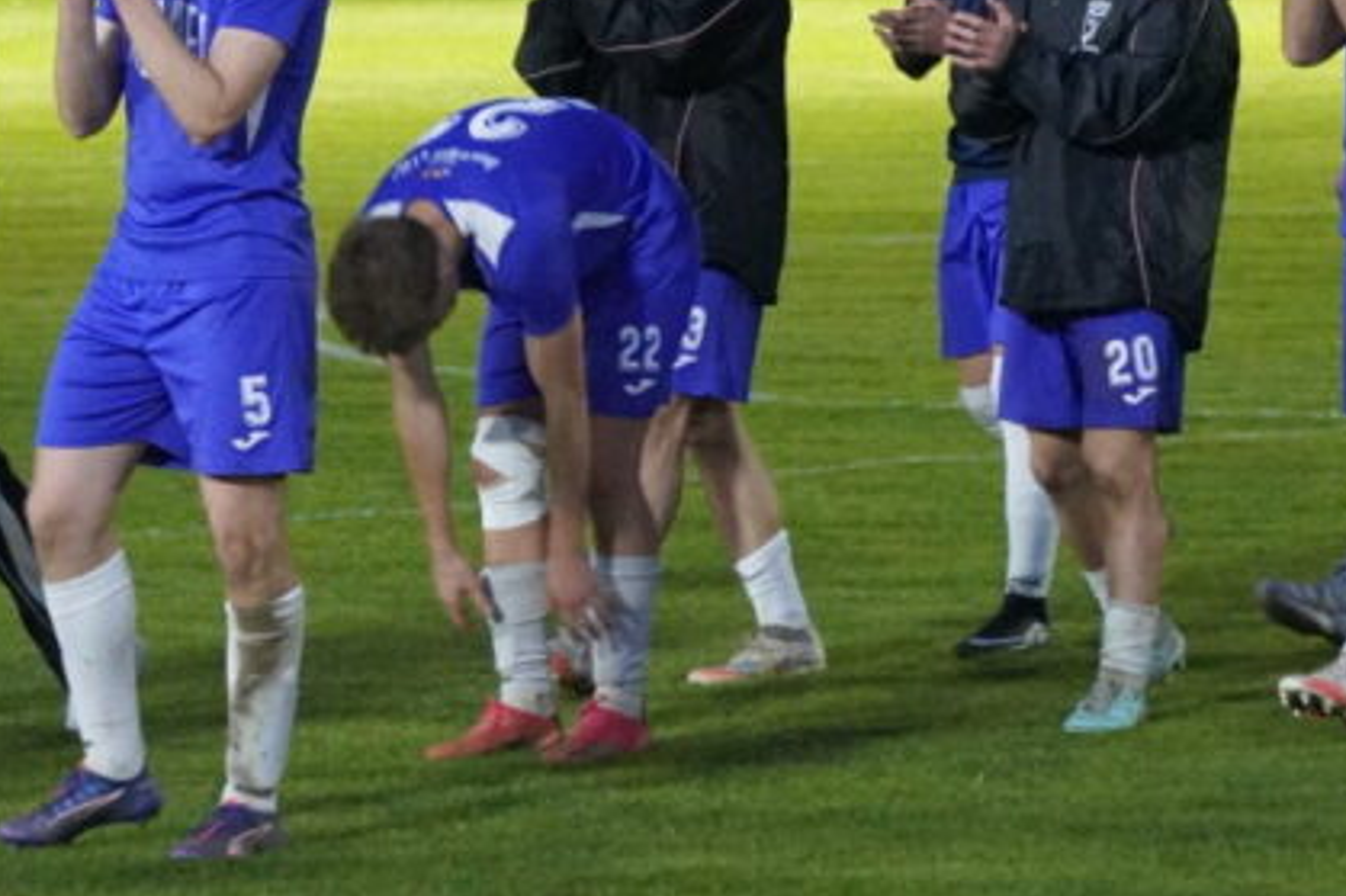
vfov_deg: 3.5
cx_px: 700
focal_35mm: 392
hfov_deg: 5.3
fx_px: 14658
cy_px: 47
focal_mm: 107
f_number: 5.6
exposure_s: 1/60
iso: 6400
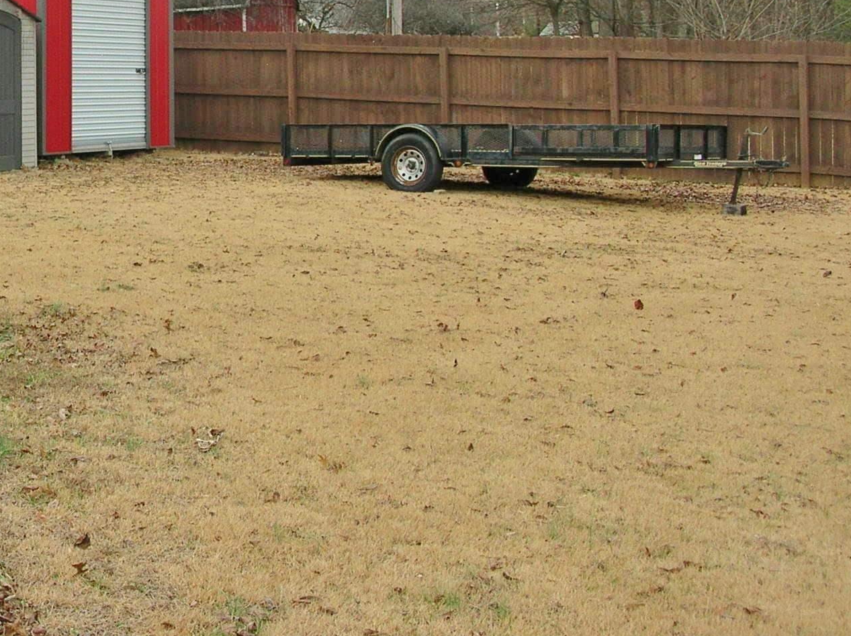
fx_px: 1597
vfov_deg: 22.3
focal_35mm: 65
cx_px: 87
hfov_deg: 28.7
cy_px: 138
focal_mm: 6
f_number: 3.7
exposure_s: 1/204
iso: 50
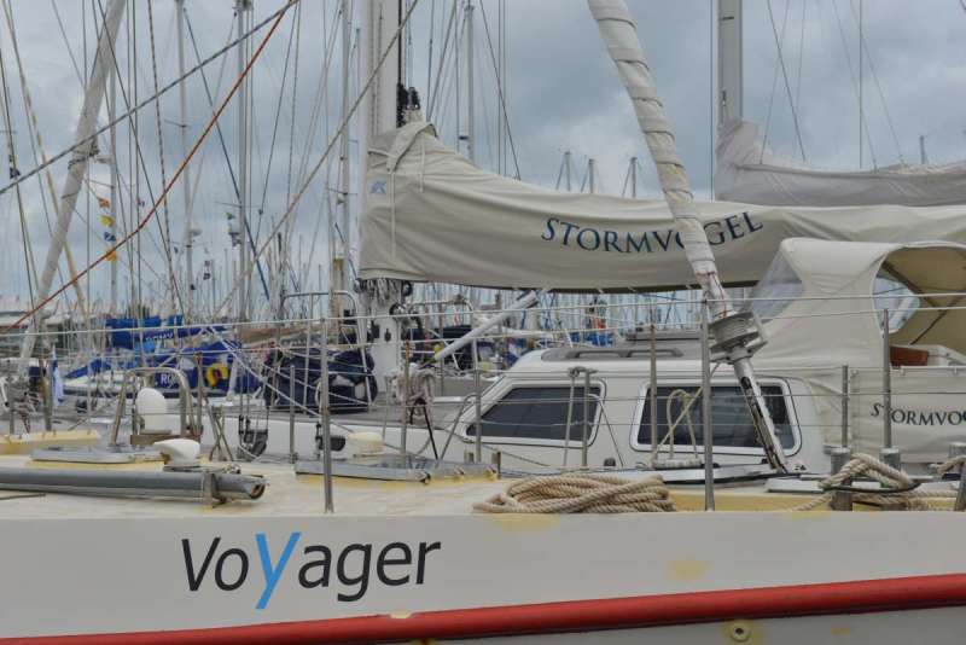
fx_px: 1879
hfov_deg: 28.8
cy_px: 322
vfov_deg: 19.5
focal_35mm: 70
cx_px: 483
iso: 125
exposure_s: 1/200
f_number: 10
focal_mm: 70
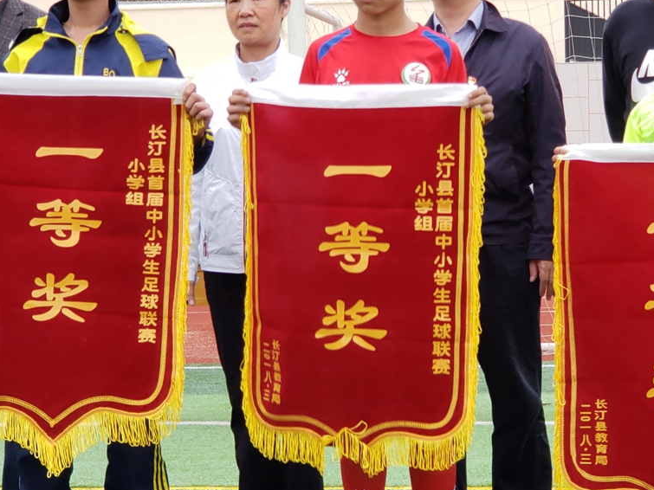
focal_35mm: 124
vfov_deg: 11.9
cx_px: 416
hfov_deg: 15.9
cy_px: 229
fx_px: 2342
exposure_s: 1/50
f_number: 2.4
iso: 32
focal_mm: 6
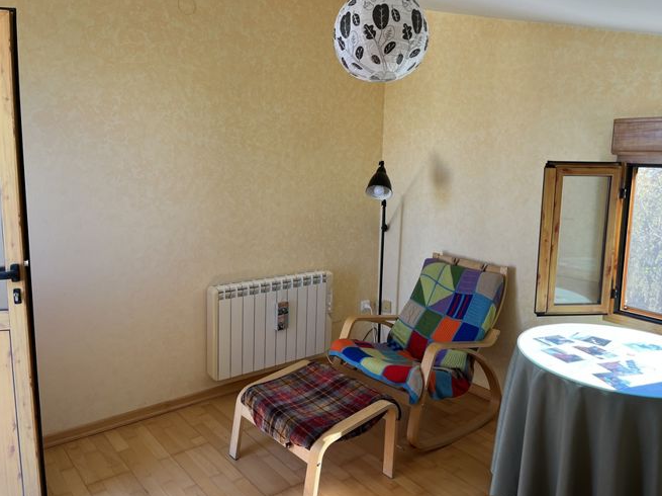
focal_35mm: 28
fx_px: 535
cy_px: 234
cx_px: 355
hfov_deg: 63.4
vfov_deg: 49.6
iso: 40
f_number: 1.6
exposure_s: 1/153
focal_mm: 5.1
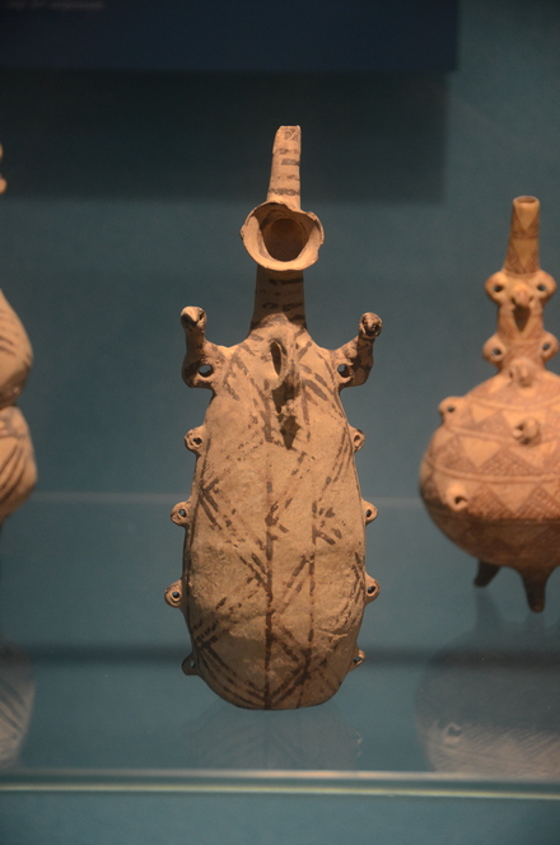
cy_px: 422
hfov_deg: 12.1
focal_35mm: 112
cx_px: 280
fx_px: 2636
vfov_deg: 18.2
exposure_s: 1/200
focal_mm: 75
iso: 1000
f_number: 5
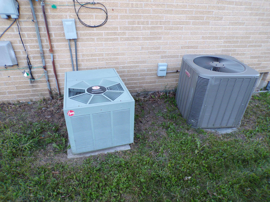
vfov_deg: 56.8
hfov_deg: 71.6
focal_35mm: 24
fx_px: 187
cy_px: 101
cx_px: 135
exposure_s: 1/40
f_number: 3
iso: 100
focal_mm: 4.3
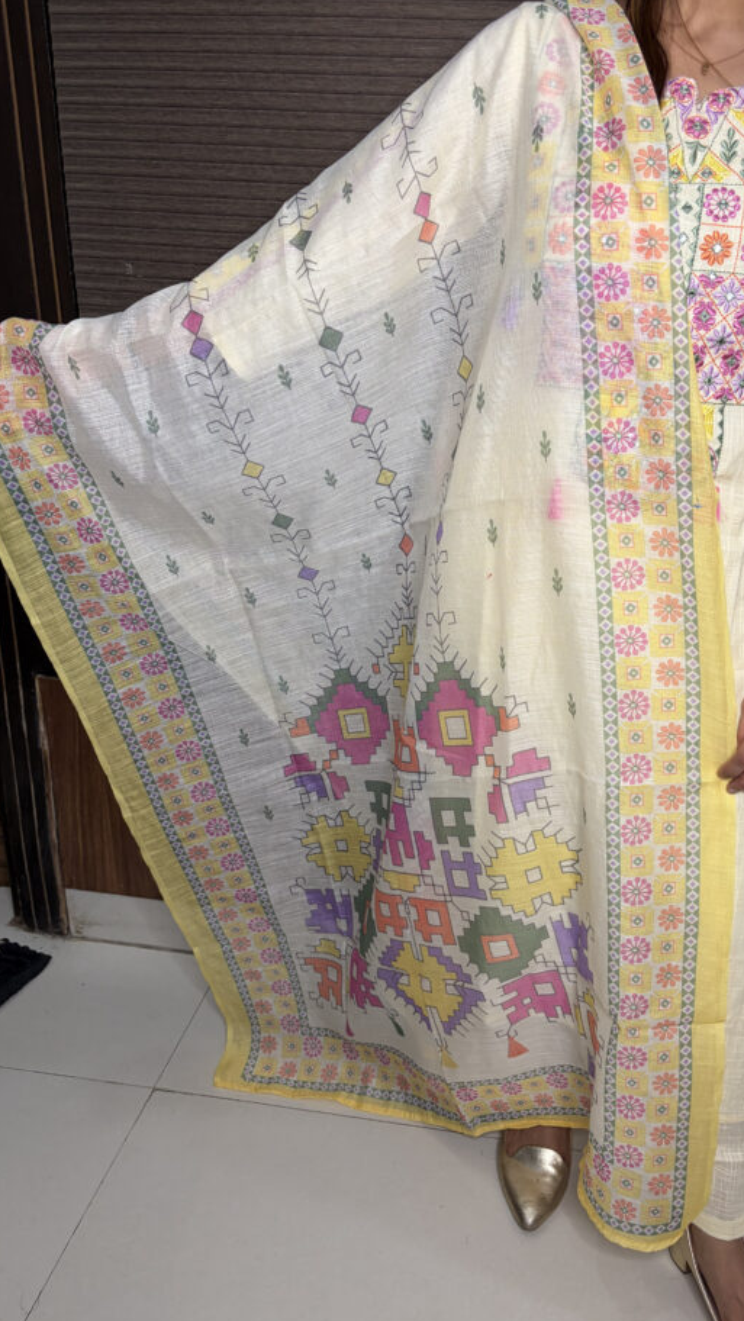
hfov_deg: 40.0
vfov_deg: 66.1
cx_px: 457
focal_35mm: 29
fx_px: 1016
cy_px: 660
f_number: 1.6
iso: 125
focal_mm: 5.96
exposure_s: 1/100
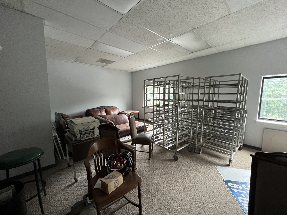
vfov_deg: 89.9
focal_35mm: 13
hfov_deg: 106.2
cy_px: 108
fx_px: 108
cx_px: 144
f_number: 1.8
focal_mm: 1.57
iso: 500
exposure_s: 1/60
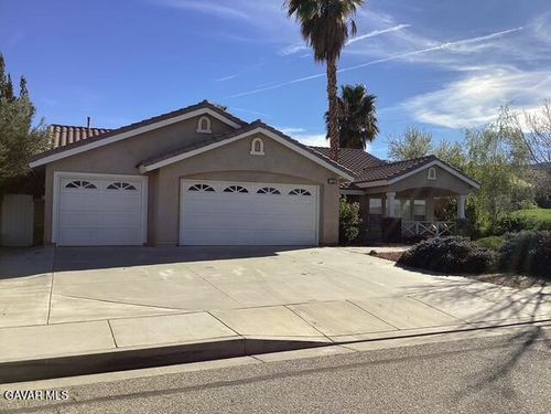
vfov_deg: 45.4
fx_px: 493
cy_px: 207
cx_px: 276
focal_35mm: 31
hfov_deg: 58.4
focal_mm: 3.3
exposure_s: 1/1988
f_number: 2.4
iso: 25
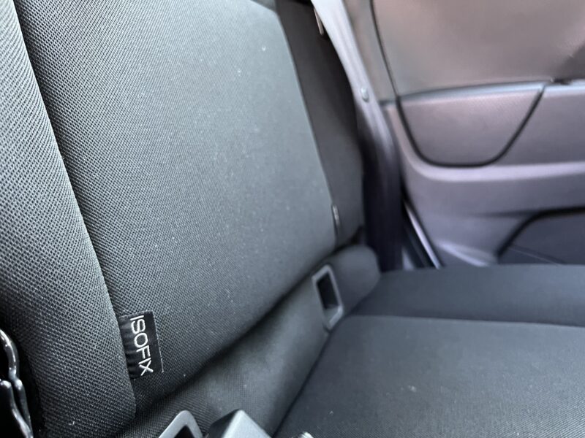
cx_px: 292
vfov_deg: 53.1
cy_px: 219
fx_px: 439
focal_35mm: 26
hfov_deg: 67.3
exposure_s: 1/60
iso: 400
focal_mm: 5.7
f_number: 1.5
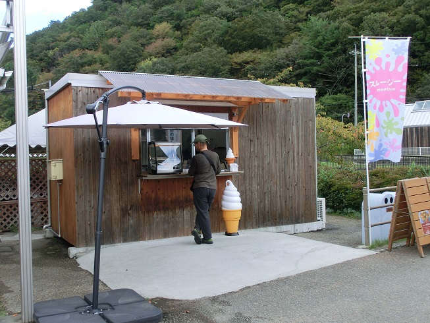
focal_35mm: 42
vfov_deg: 34.4
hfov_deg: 44.8
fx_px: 522
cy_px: 162
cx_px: 215
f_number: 4
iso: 100
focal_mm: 7.38
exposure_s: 1/250
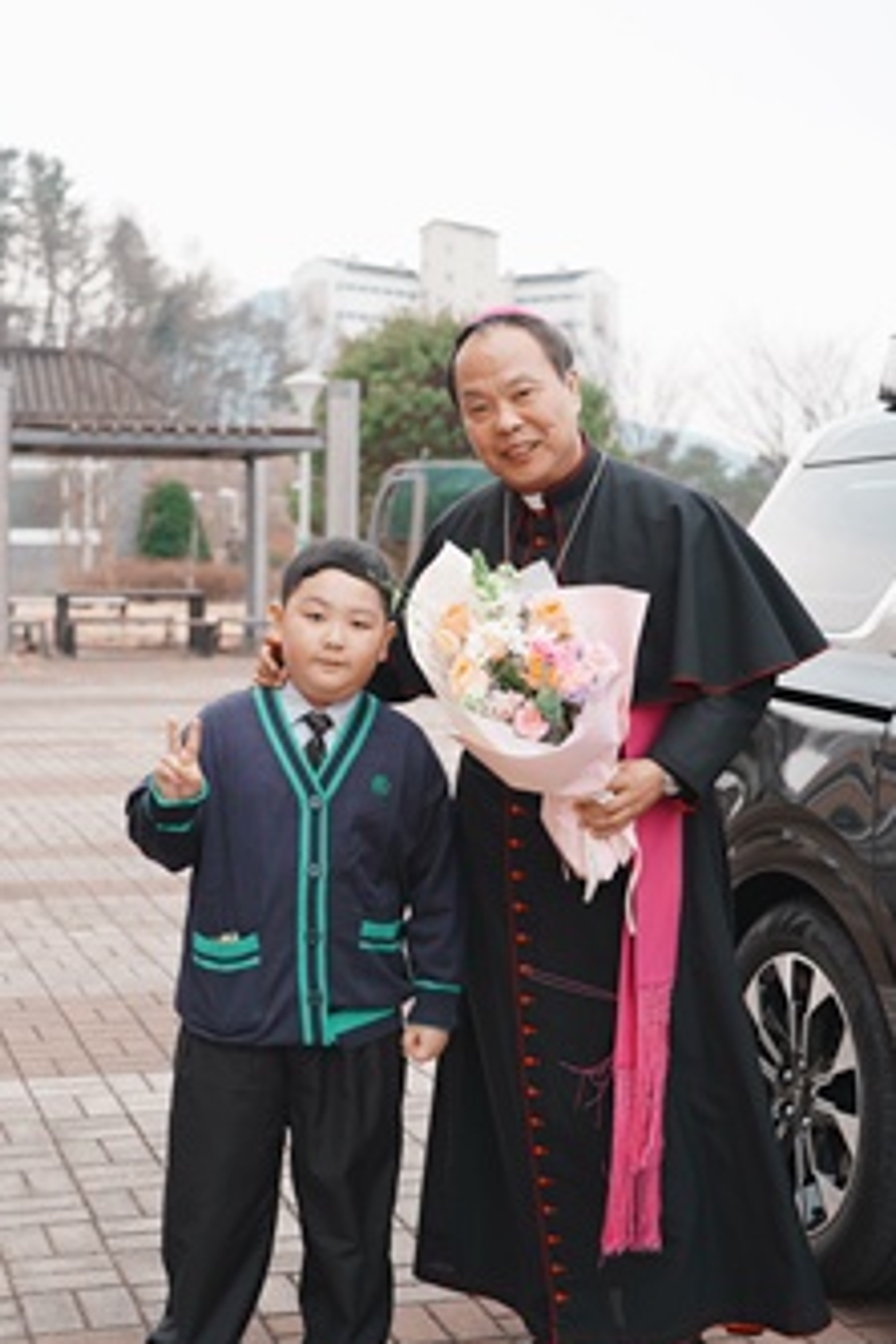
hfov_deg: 22.6
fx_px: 2240
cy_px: 718
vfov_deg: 33.4
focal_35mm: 60
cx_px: 410
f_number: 4
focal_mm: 50
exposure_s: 1/200
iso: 100
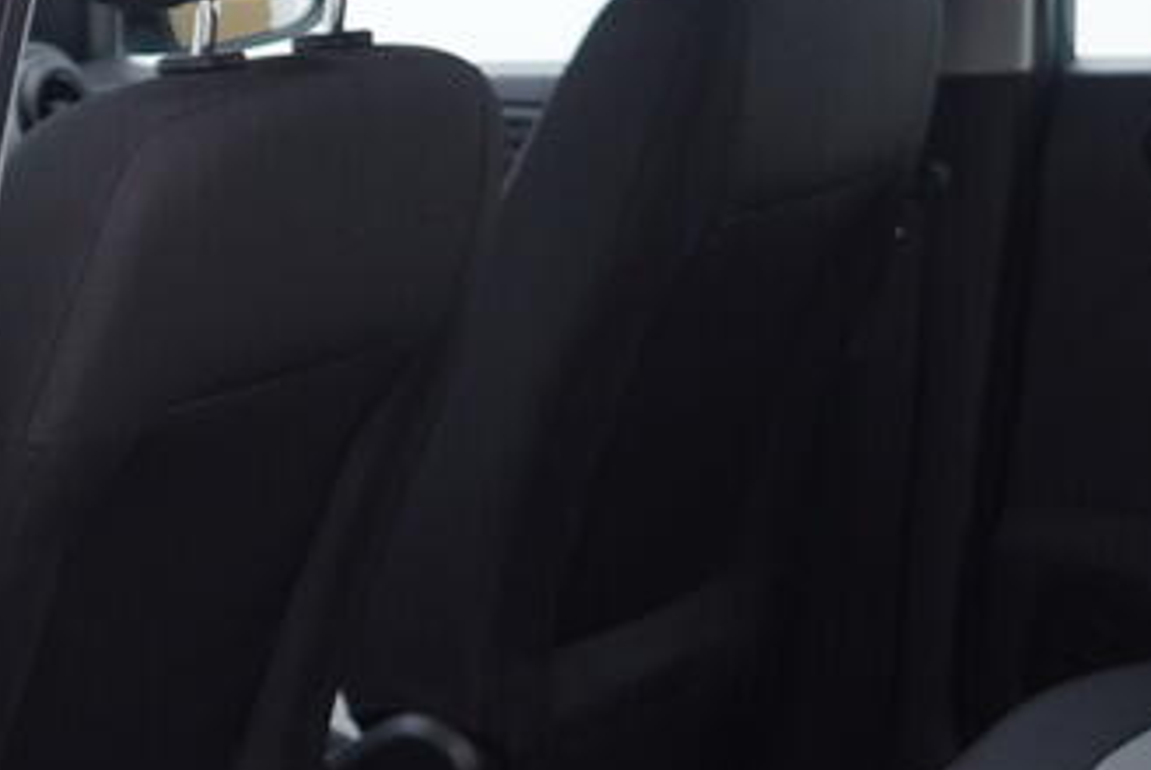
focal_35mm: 112
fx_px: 3584
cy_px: 639
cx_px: 140
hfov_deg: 18.0
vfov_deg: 12.2
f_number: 3.2
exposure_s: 1/40
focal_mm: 24
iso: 125
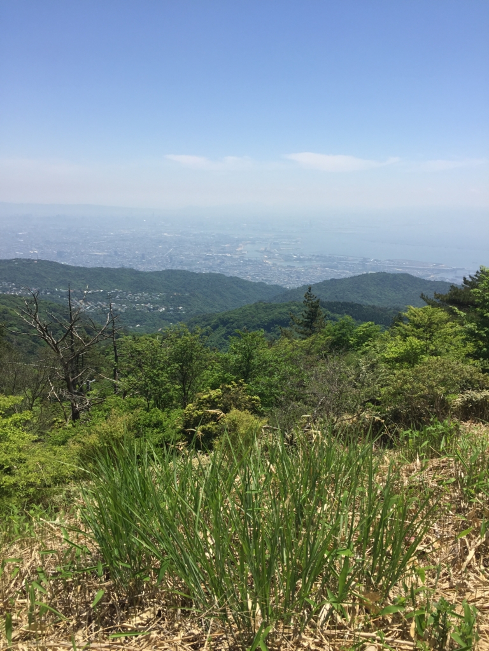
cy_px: 326
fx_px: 546
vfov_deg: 61.7
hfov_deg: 48.2
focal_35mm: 29
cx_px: 244
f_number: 2.2
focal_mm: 4.15
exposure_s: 1/1883
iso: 32
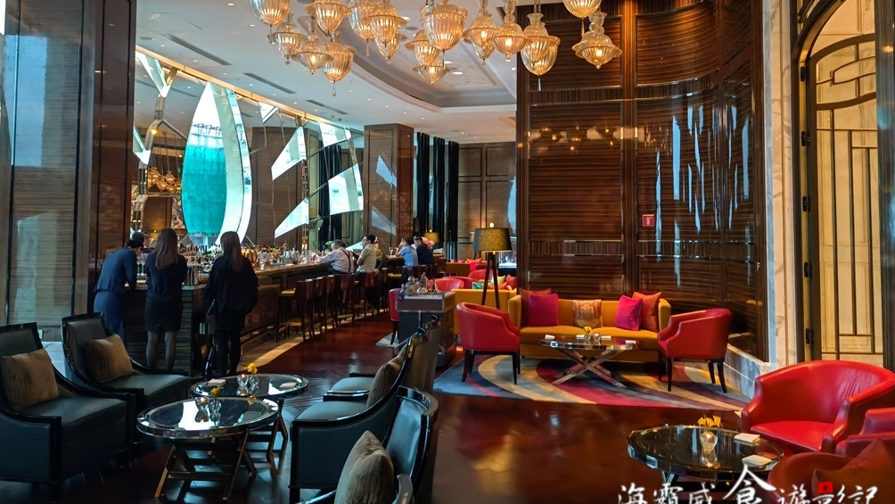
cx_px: 443
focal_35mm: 30
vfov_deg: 38.7
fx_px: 712
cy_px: 194
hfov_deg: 64.3
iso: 500
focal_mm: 5.54
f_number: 1.8
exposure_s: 1/33.3
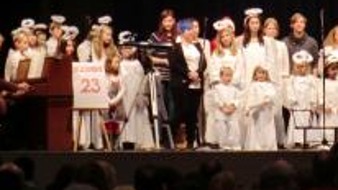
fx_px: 2331
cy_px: 92
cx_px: 248
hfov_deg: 8.3
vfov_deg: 4.7
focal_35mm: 260
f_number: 5.2
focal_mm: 22
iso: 400
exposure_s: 1/40
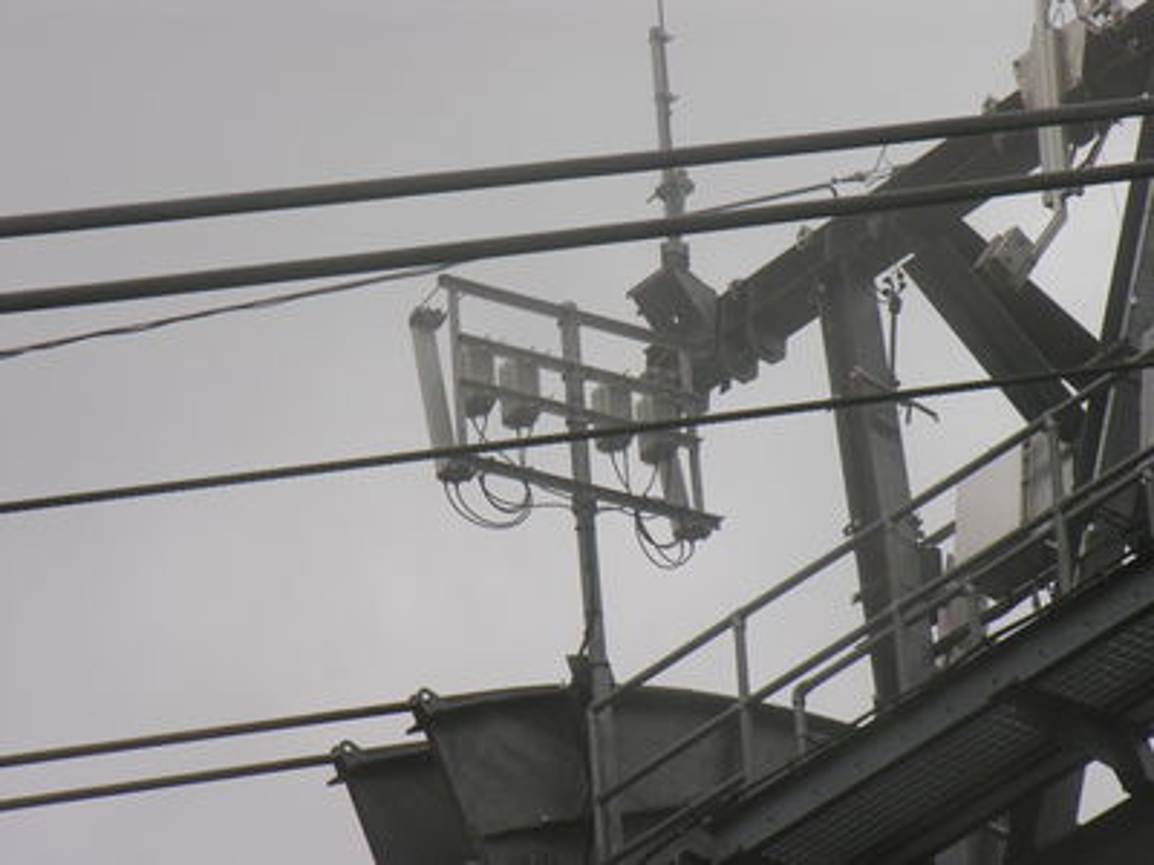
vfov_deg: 5.9
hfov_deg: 7.8
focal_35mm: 253
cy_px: 432
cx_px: 577
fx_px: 8434
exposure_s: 1/138
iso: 50
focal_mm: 64.5
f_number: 6.3
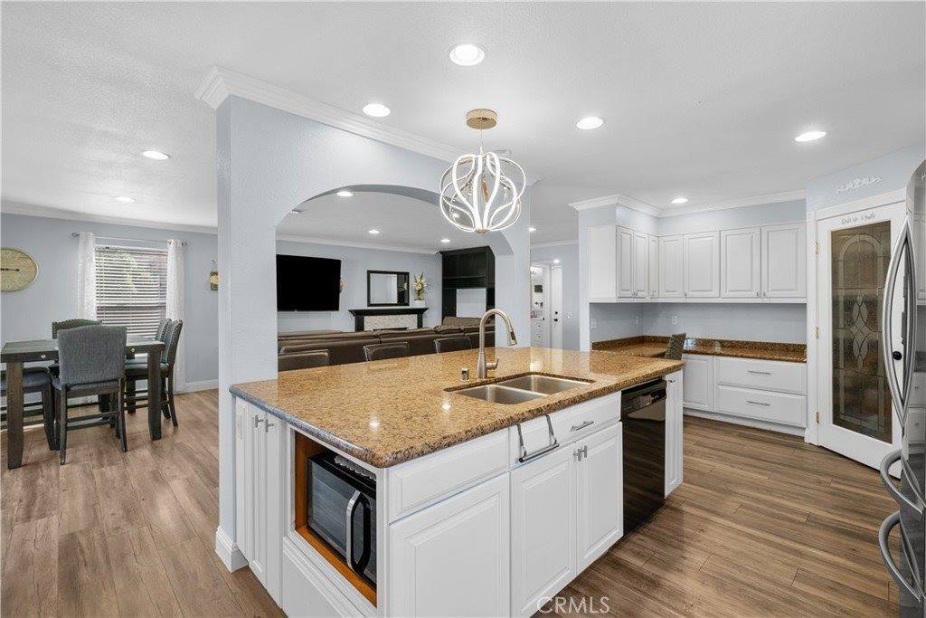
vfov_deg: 77.3
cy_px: 309
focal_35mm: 15
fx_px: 386
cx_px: 463
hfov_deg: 100.4
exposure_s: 1/4
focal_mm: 15
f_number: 9
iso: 200
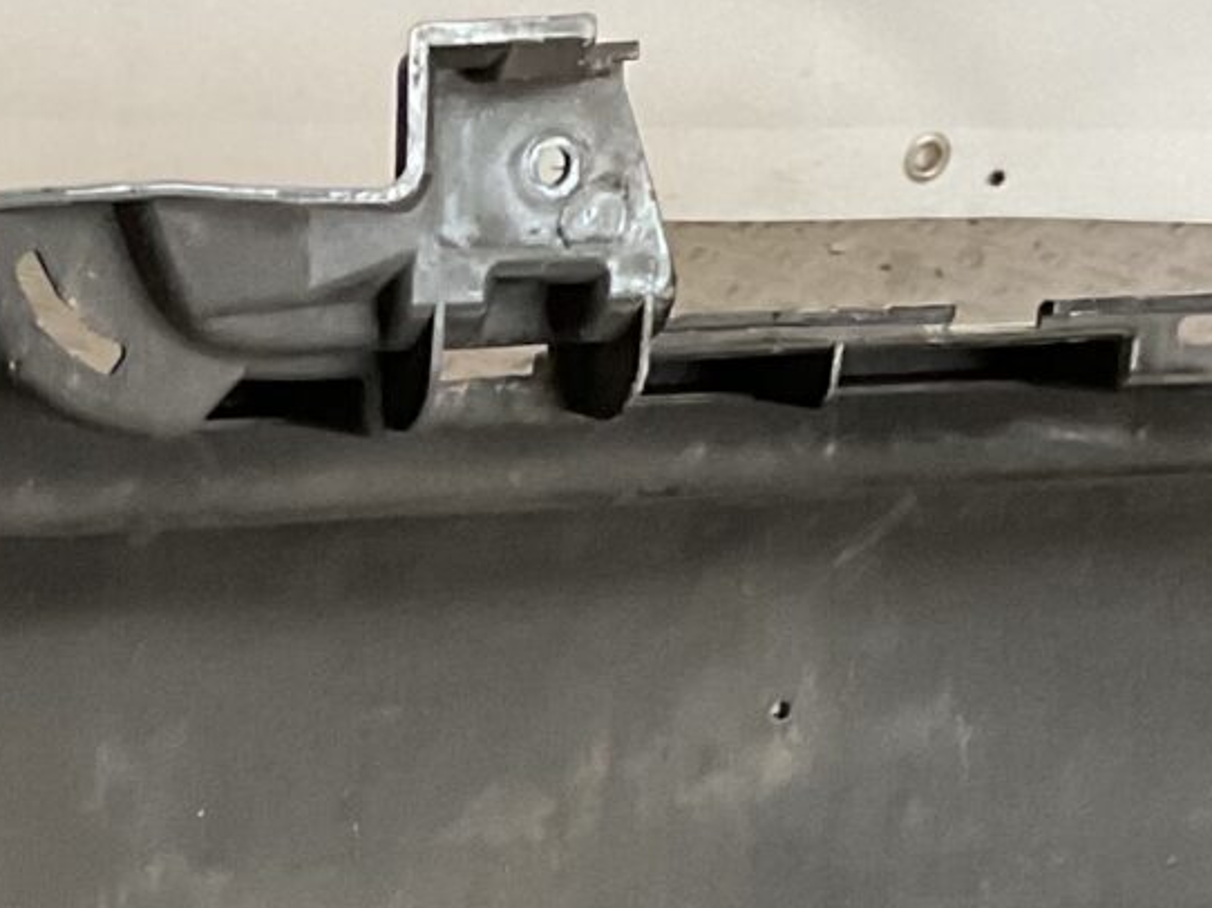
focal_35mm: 137
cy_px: 1588
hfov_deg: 14.0
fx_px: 4795
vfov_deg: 10.3
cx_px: -174
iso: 125
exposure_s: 1/50
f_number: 1.8
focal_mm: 3
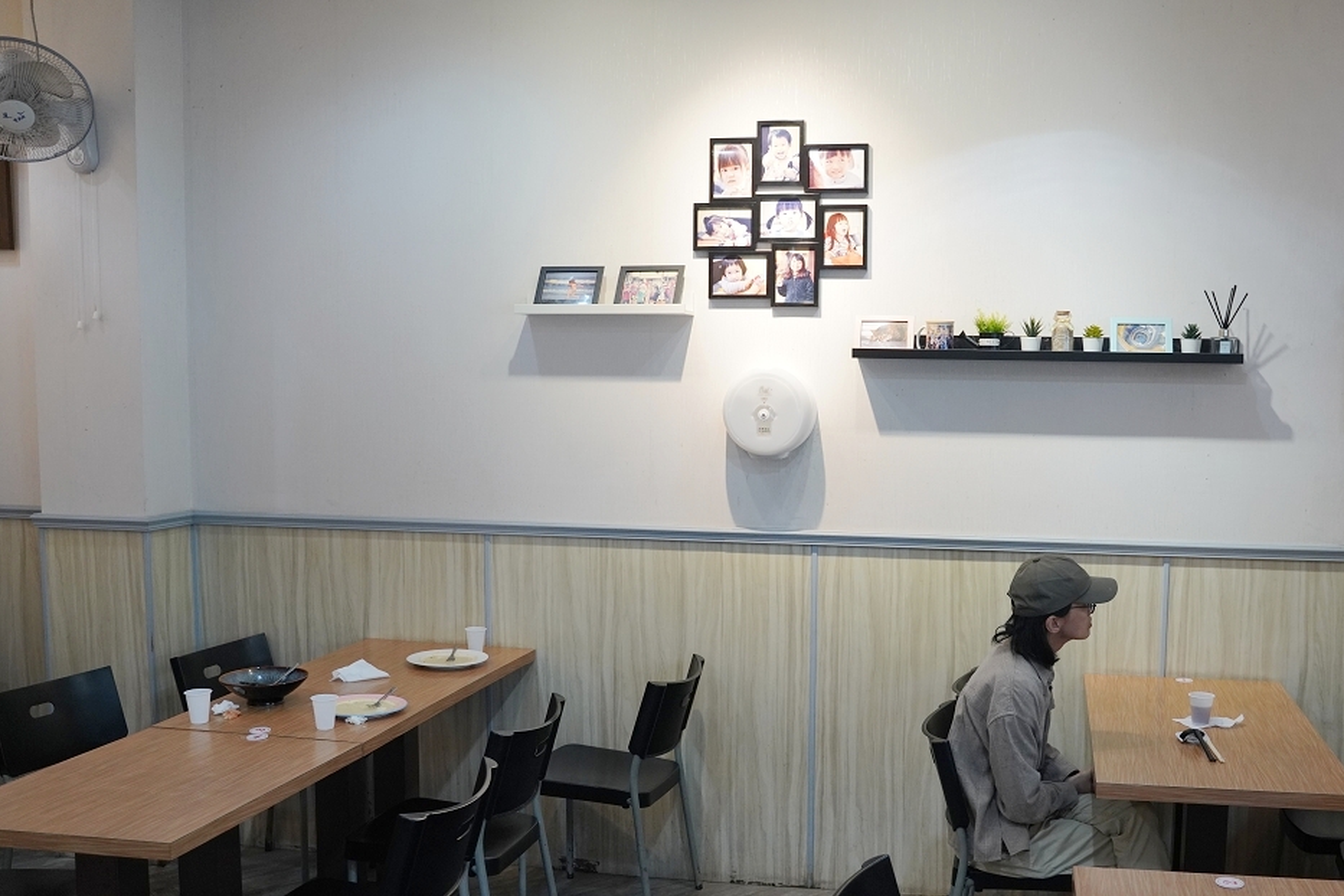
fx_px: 1344
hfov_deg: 52.6
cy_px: 504
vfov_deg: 36.8
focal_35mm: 36
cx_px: 835
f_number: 3.2
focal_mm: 28
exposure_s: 1/160
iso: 1600
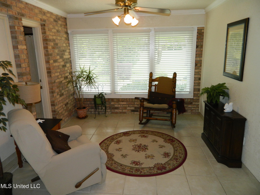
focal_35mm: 25
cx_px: 130
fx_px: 188
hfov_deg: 69.4
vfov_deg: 54.9
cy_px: 98
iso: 180
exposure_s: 1/30
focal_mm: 4.5
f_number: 3.1
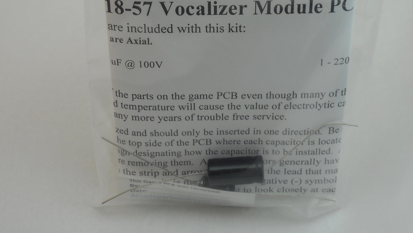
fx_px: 887
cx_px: 219
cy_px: 21
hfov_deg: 26.2
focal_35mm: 81
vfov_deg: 14.8
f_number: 4.9
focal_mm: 9.1
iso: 80
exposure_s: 1/40
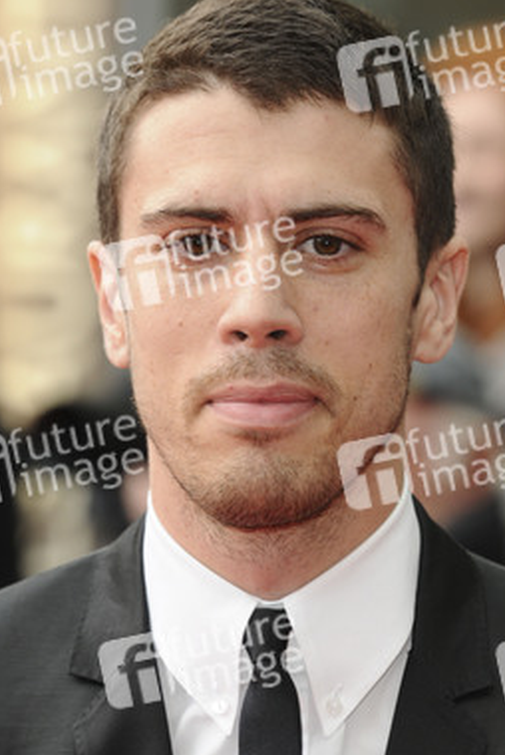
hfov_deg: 6.7
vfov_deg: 10.0
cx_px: 259
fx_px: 4305
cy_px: 364
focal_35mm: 205
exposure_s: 1/160
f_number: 5
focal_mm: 130
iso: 400
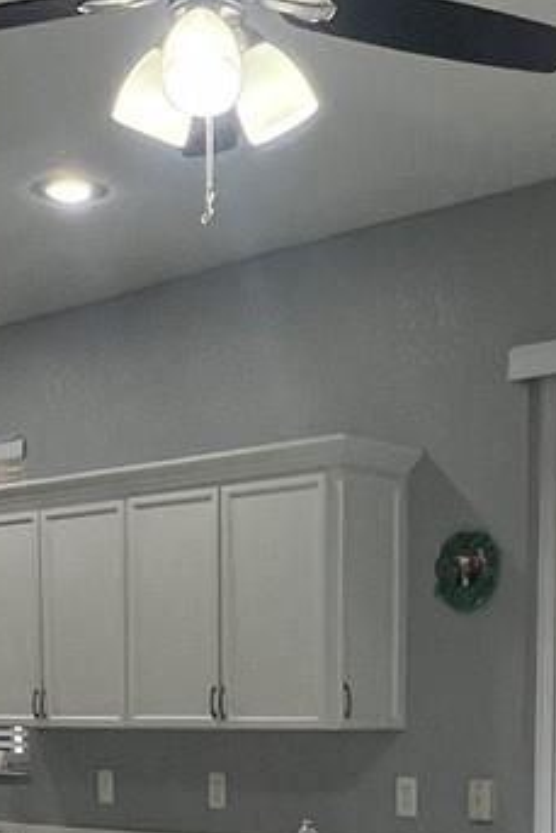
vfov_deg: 29.4
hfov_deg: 21.6
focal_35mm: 63
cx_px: 318
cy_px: 869
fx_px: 1458
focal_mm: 1.57
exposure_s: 1/120
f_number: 1.8
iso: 64
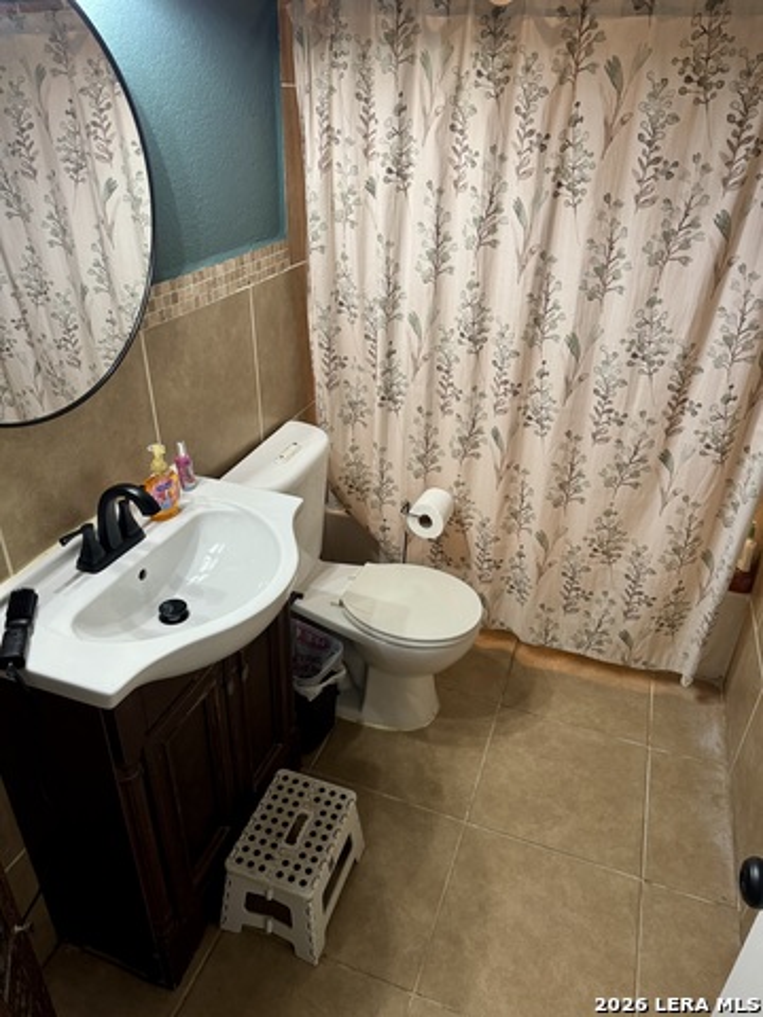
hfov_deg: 56.8
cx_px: 382
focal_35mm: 24
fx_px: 705
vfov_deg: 71.6
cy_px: 508
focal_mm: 6.76
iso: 320
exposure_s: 1/60
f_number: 1.78
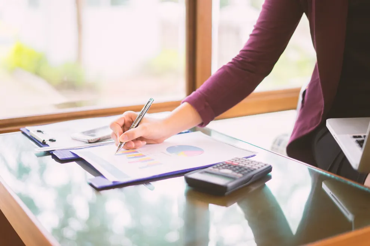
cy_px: 123
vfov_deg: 27.0
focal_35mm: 50
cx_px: 185
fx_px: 514
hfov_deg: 39.6
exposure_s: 1/160
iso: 640
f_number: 1.8
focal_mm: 50
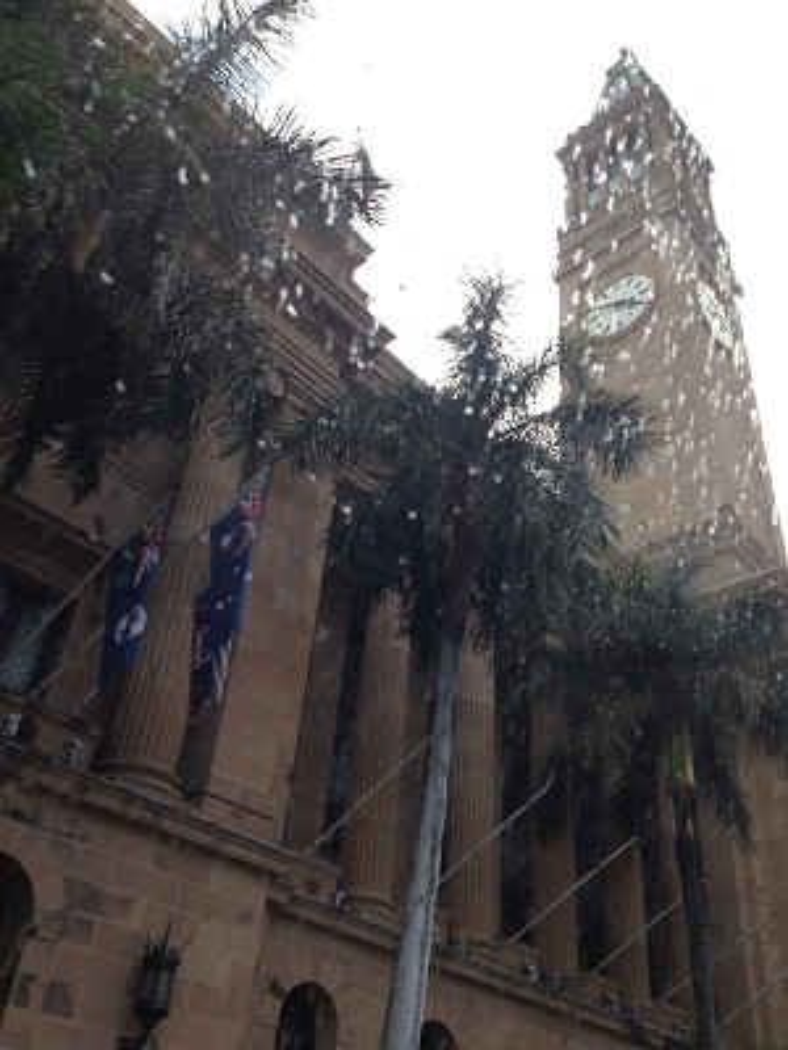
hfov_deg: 40.7
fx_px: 1062
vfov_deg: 52.6
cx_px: 394
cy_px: 525
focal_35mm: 35
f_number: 2.4
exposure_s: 1/323
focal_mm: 4.28
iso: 50
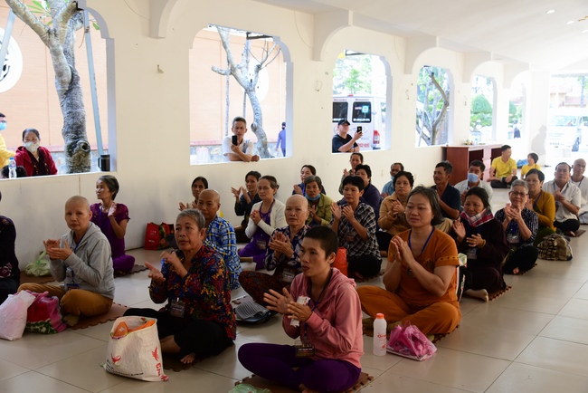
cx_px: 294
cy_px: 196
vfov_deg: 35.1
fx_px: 621
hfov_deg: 50.7
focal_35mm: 38
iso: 800
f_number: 5.6
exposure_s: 1/60
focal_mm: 38
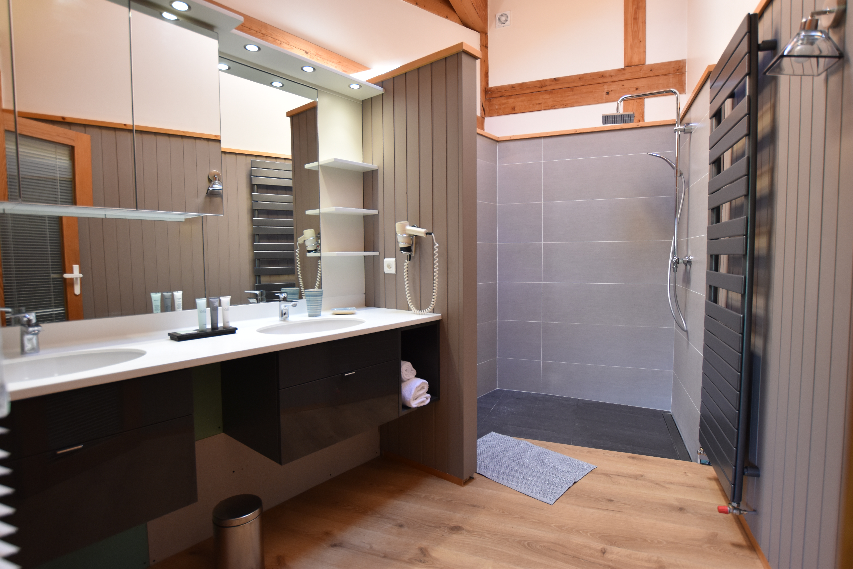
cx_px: 426
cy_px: 284
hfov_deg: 90.0
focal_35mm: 18
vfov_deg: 67.4
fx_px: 426
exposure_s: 1/60
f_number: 4
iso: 400
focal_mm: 12
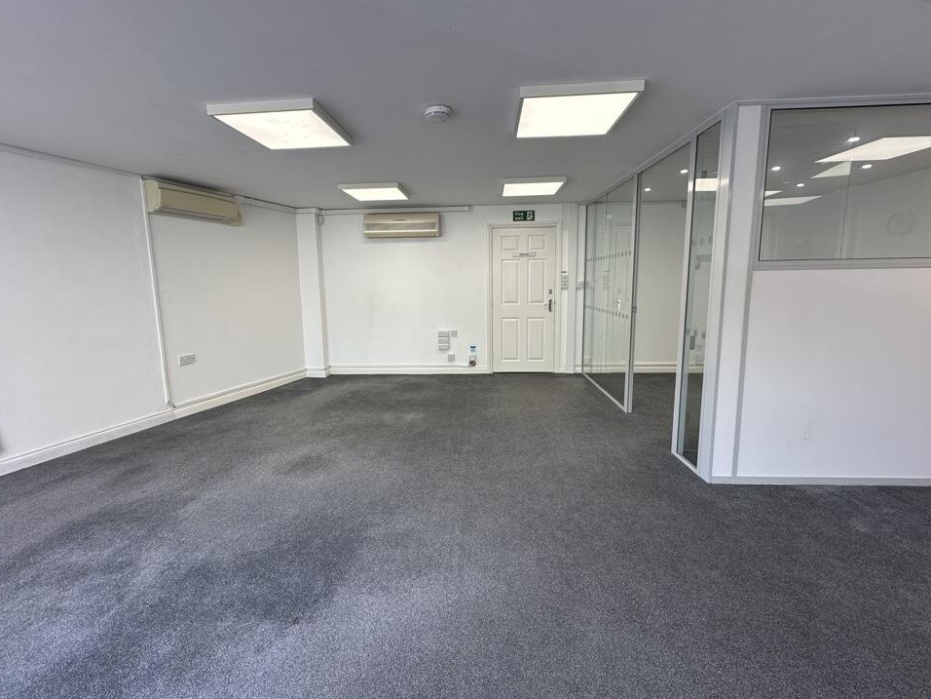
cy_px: 333
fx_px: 403
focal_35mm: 15
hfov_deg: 98.2
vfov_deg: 81.7
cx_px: 458
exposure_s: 1/100
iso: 50
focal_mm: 2.22
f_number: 2.2
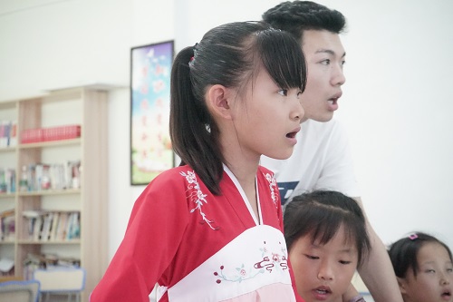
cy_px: 151
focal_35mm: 56
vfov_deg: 24.2
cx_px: 226
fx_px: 704
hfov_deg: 35.7
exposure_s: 1/160
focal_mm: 56
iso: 16000
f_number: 5.6
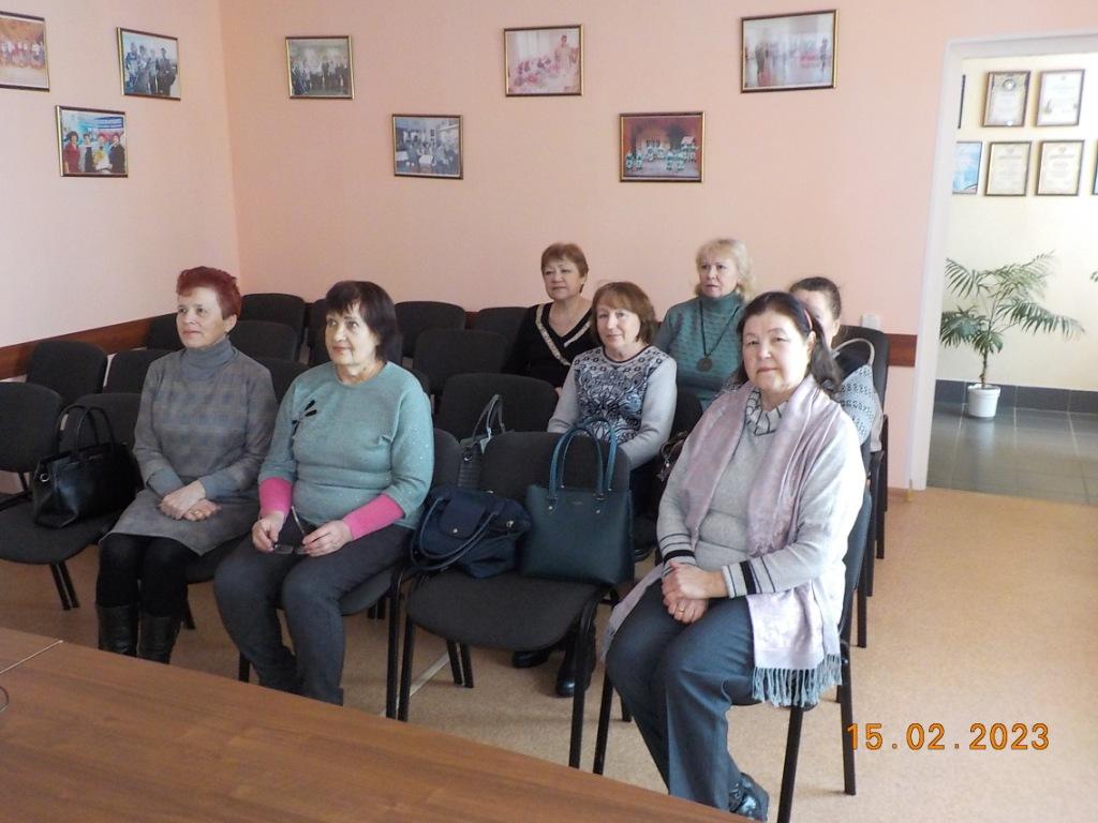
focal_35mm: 30
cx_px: 549
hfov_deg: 60.0
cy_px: 412
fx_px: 952
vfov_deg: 46.8
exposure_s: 1/30
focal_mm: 4.1
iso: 400
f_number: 3.3
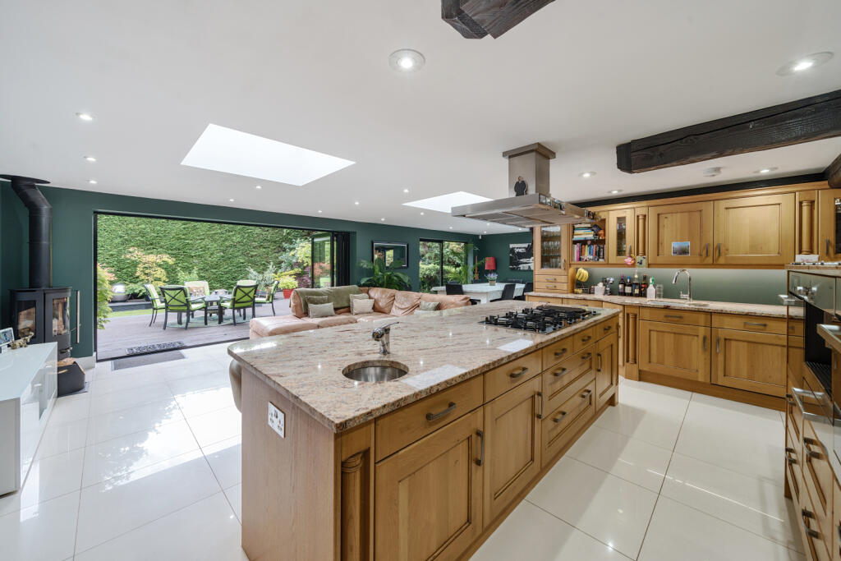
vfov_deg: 85.4
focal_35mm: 13
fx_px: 304
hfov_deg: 108.3
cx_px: 420
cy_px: 280
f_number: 8
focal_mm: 13
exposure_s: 1/6
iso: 100
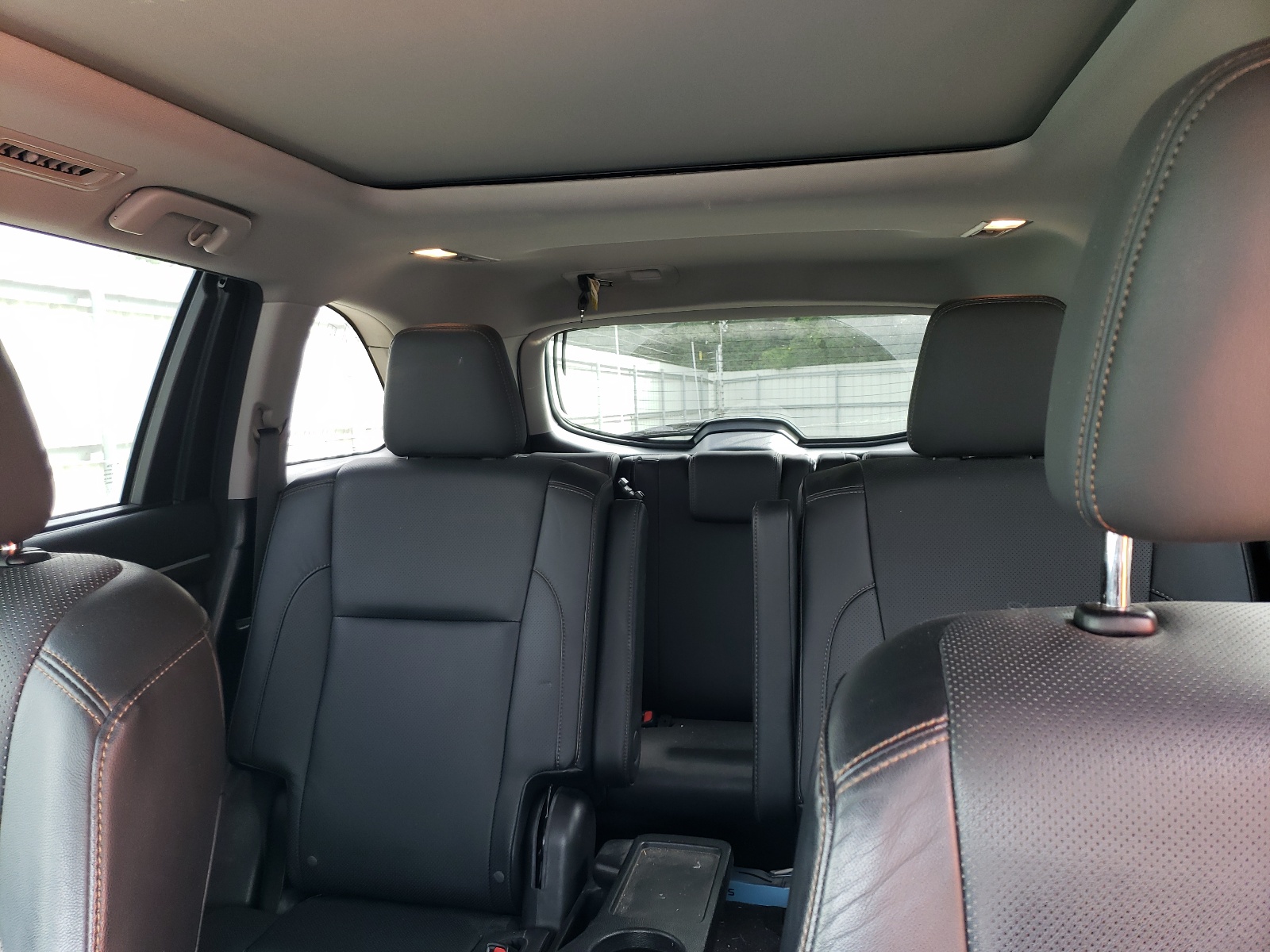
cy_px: 476
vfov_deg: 53.1
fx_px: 954
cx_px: 635
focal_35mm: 26
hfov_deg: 67.3
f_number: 1.5
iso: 64
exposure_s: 1/50
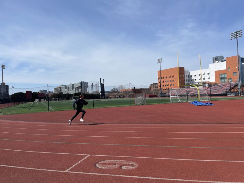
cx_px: 122
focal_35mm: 26
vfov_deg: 53.1
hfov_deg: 67.3
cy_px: 92
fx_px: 183
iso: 32
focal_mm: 4.2
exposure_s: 1/5291
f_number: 1.6
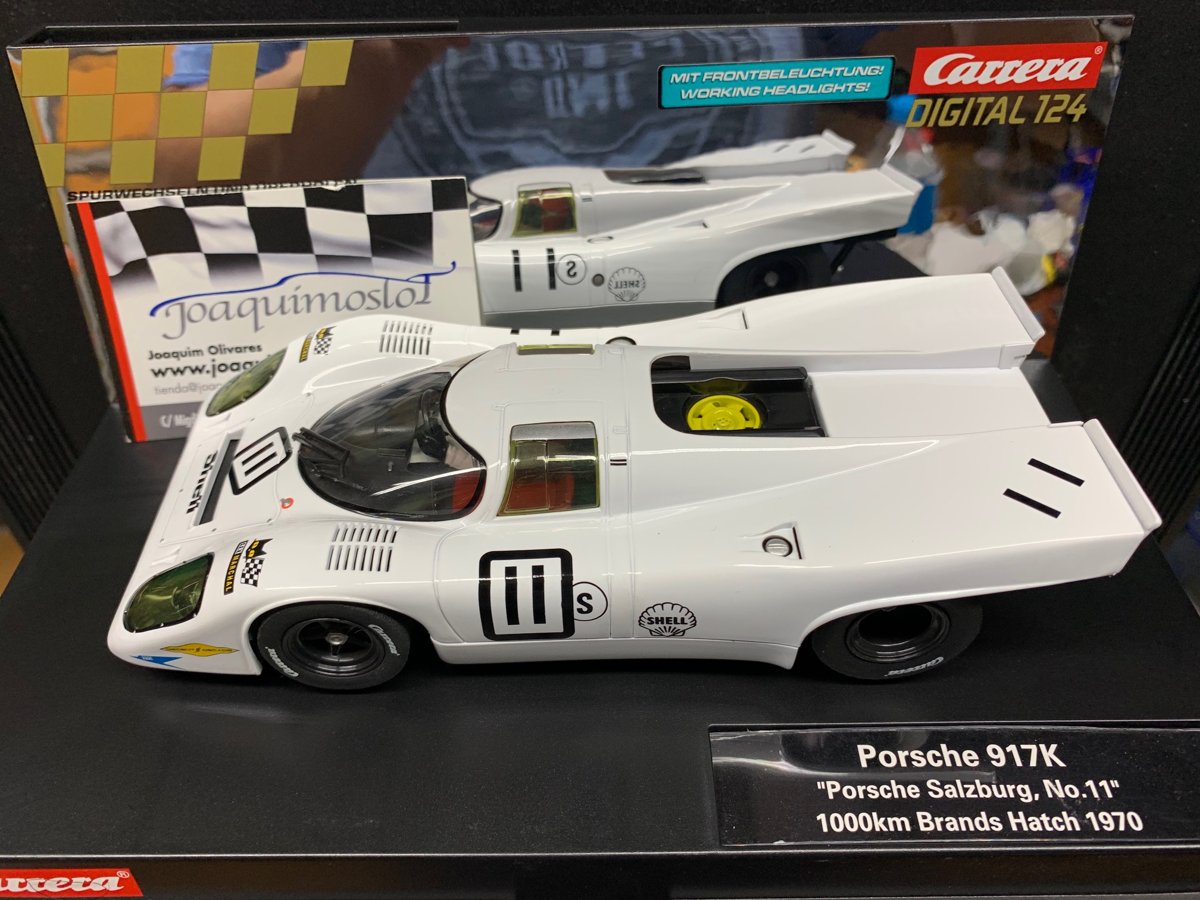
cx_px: 600
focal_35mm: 26
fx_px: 901
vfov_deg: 53.1
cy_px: 450
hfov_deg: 67.3
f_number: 1.8
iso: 50
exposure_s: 1/100
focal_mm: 4.25
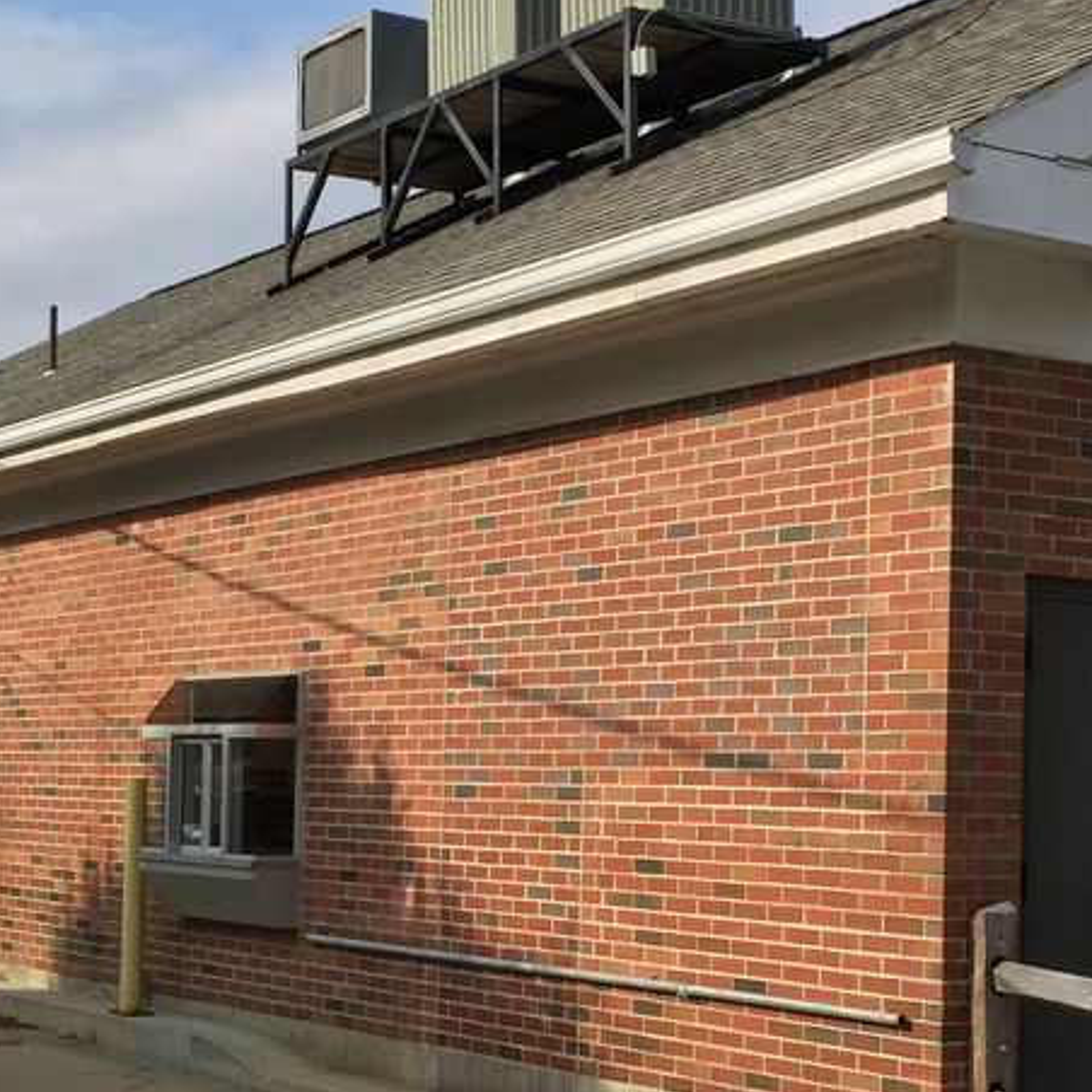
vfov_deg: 25.2
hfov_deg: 25.4
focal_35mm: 68
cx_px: 541
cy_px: 751
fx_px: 2427
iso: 32
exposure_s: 1/2083
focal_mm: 4.15
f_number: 2.2
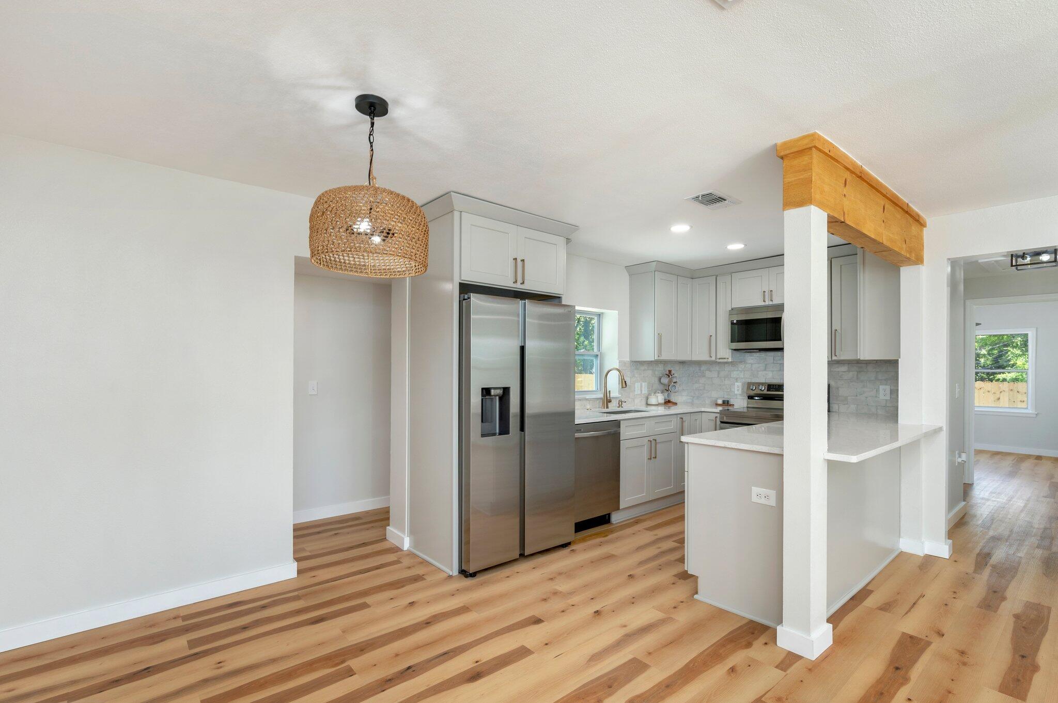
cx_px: 529
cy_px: 352
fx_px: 470
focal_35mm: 16
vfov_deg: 73.7
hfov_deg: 96.8
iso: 250
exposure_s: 1/80
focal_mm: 16
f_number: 7.1
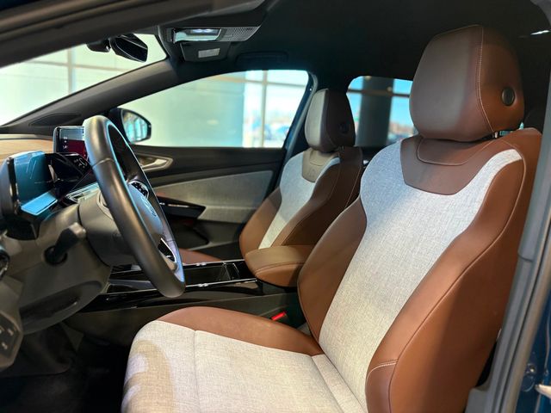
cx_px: 276
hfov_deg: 67.3
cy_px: 206
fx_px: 414
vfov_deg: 53.1
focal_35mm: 26
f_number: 1.6
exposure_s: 1/57
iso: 200
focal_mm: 5.96
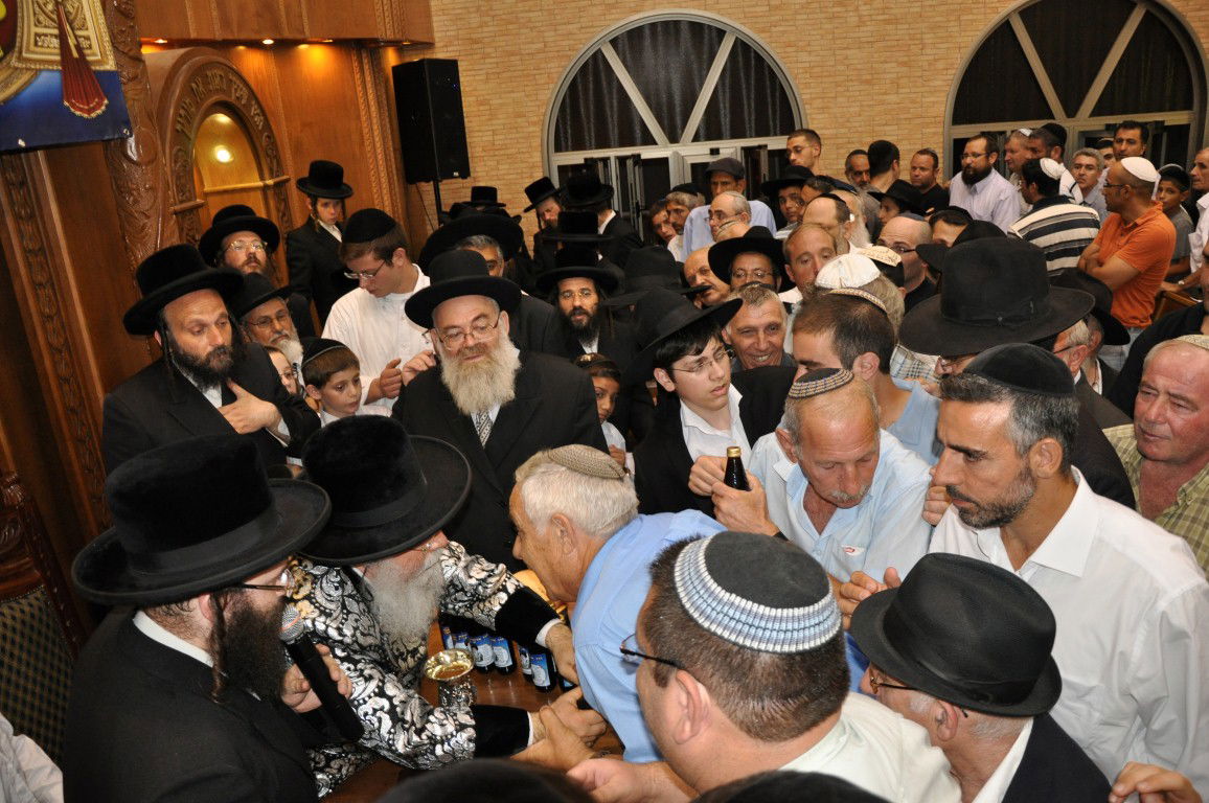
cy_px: 402
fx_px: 906
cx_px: 604
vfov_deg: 47.8
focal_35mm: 27
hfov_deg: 67.4
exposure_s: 1/60
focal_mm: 18
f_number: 3.5
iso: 800
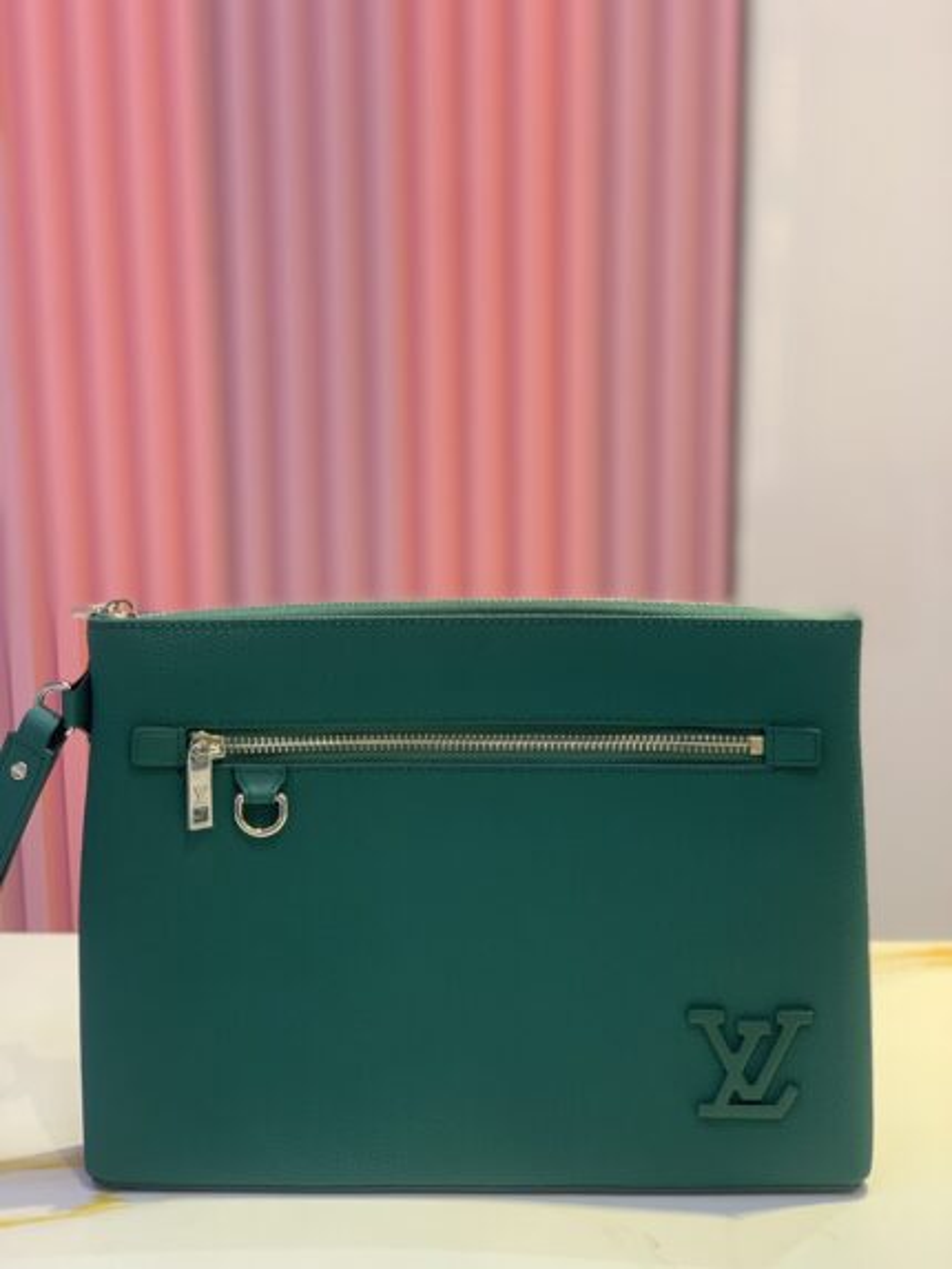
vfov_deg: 36.8
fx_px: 1906
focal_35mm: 52
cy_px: 634
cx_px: 476
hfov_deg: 28.0
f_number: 2.4
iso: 80
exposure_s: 1/50
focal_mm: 6
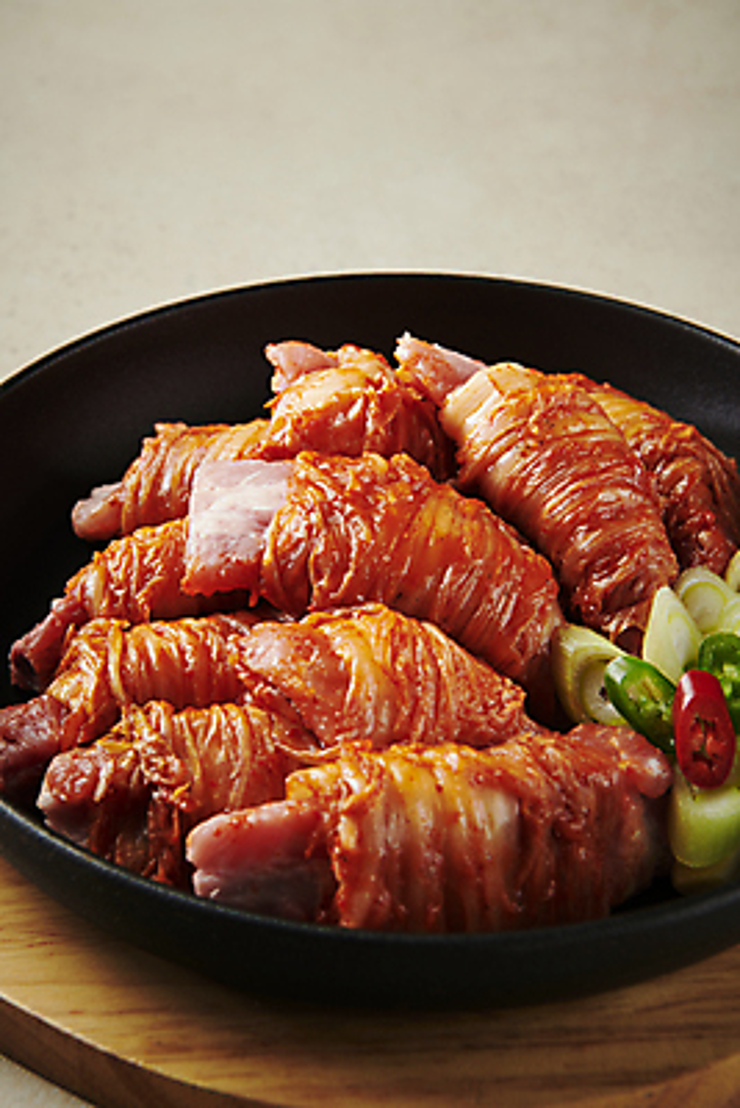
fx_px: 2156
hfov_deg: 19.5
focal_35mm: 70
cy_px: 554
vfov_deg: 28.8
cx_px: 370
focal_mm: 70
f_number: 11
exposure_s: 1/125
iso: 31
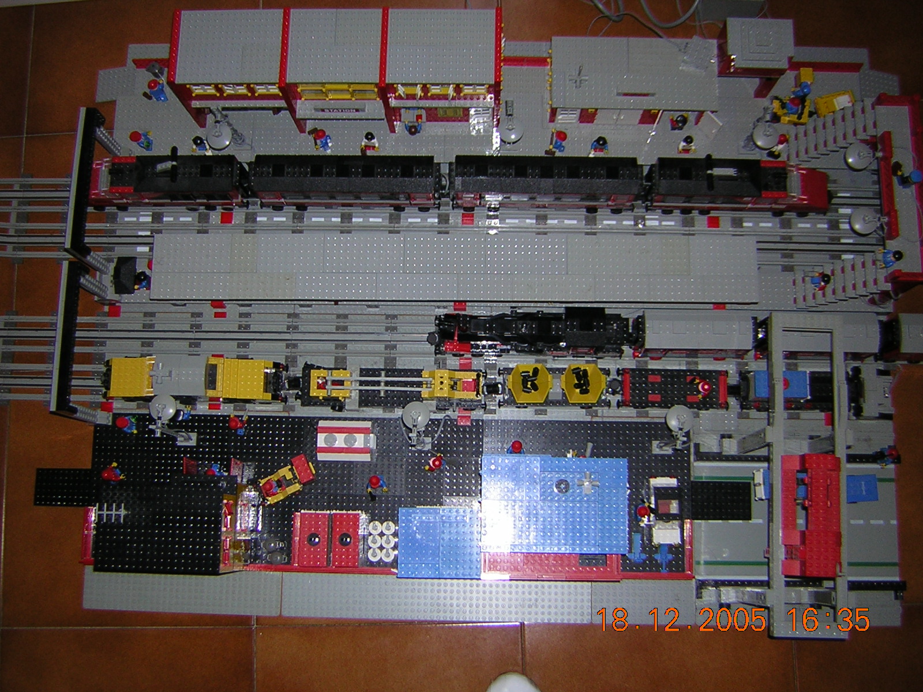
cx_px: 462
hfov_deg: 51.4
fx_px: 960
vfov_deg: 39.7
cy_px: 346
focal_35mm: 36
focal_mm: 4.7
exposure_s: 1/60.1
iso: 50
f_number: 2.6
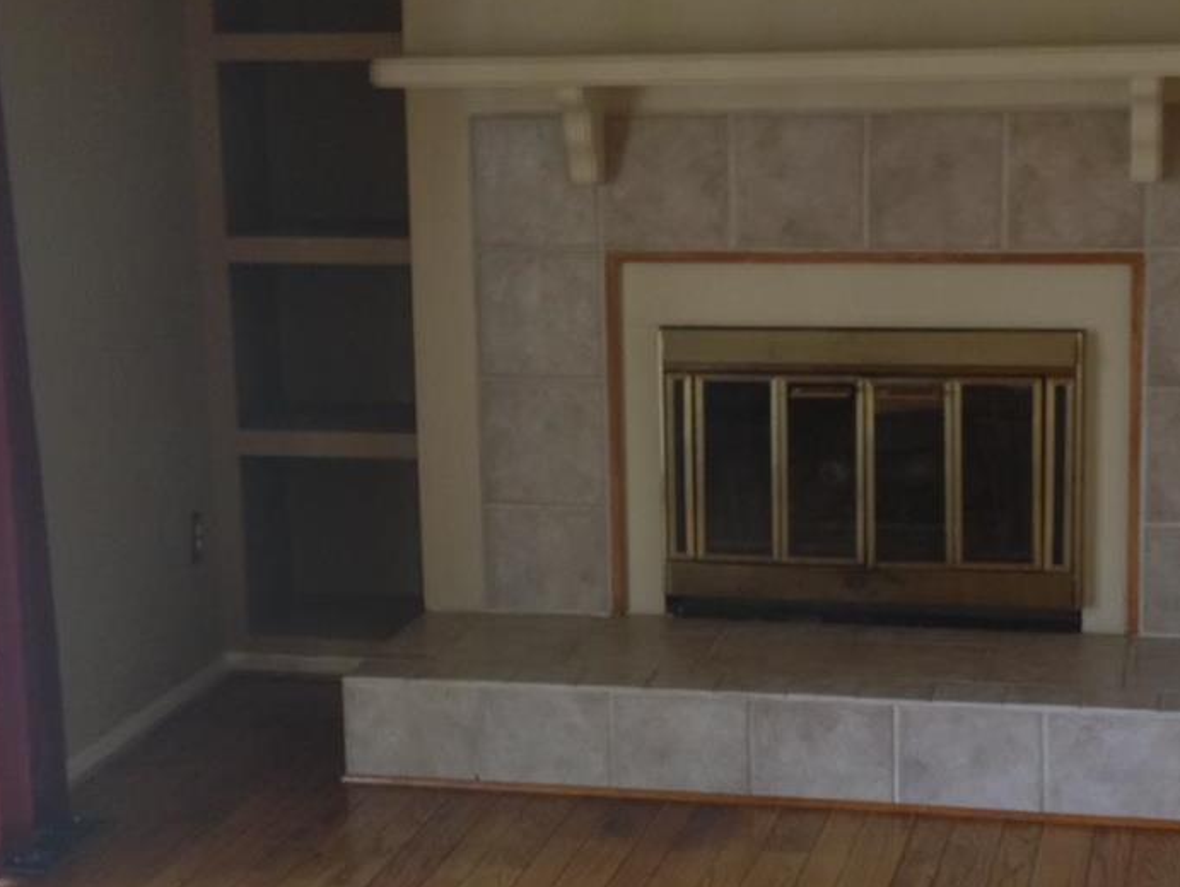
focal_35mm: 81
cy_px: 468
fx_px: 2763
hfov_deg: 24.1
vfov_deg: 18.2
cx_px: 618
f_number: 2.4
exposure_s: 1/20
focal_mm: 4.28
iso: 100
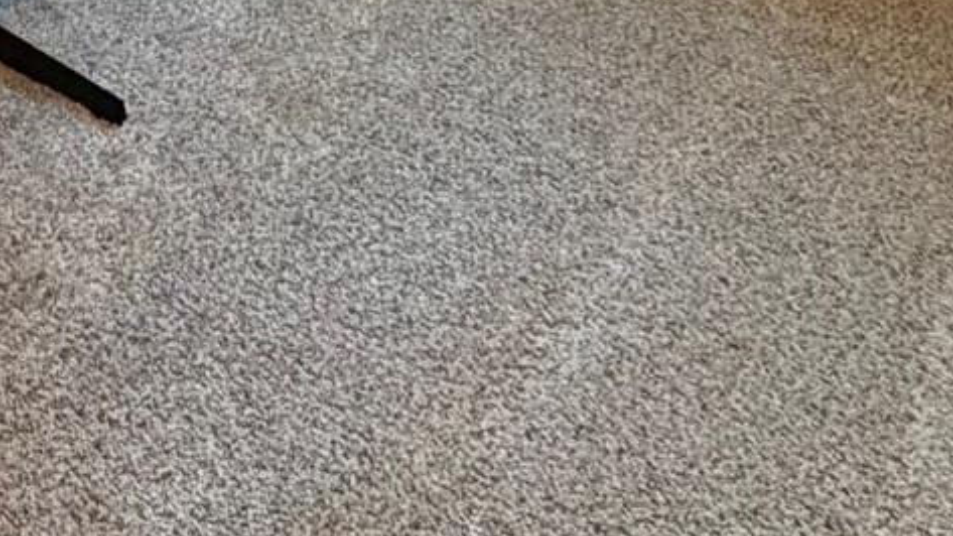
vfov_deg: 12.8
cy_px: -832
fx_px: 1668
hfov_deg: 30.9
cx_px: 155
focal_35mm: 66
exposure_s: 1/60
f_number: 2.2
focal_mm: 2.22
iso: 320
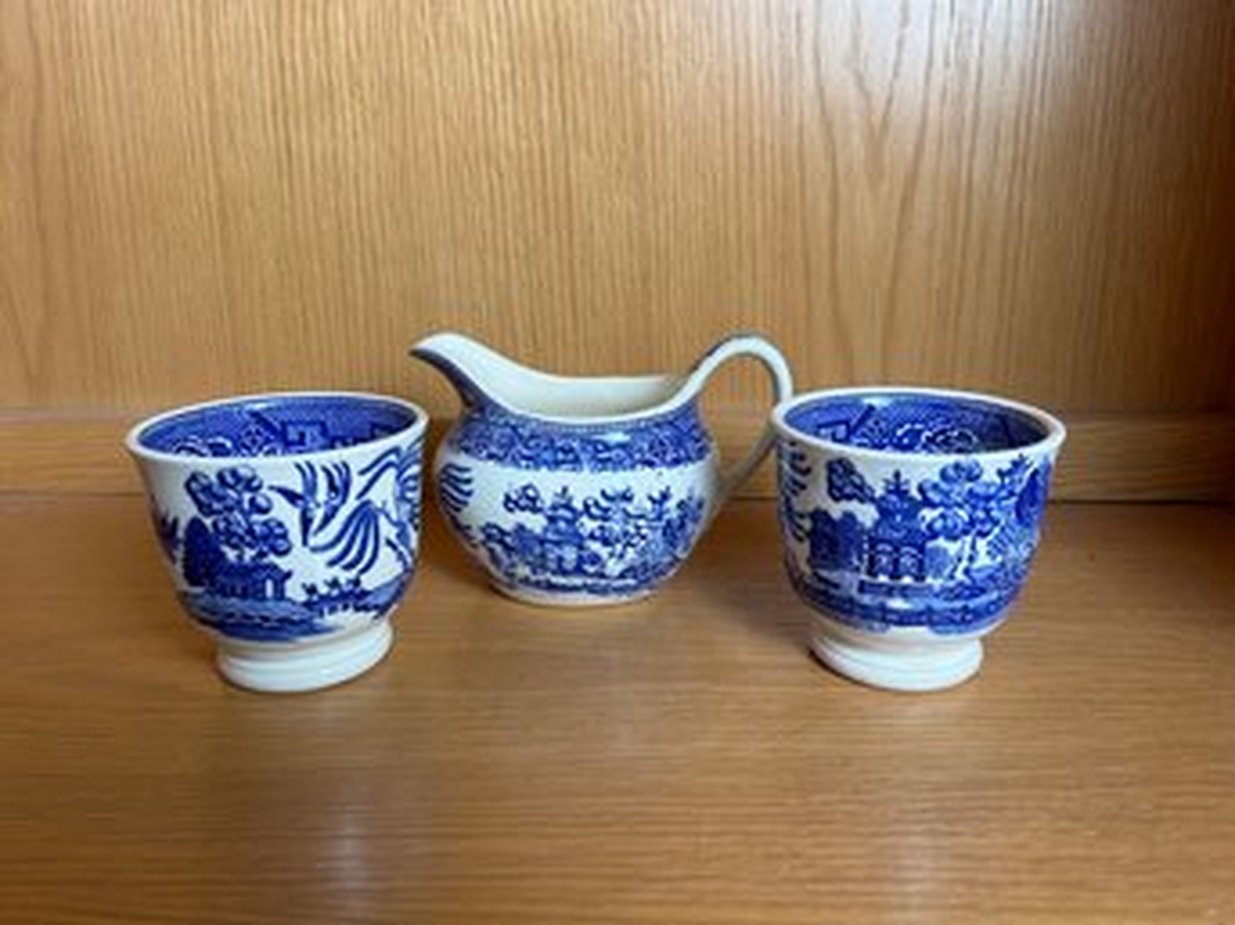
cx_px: 618
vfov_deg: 53.0
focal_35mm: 26
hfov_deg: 67.3
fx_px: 927
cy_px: 462
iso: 100
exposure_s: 1/120
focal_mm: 5.7
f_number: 1.5
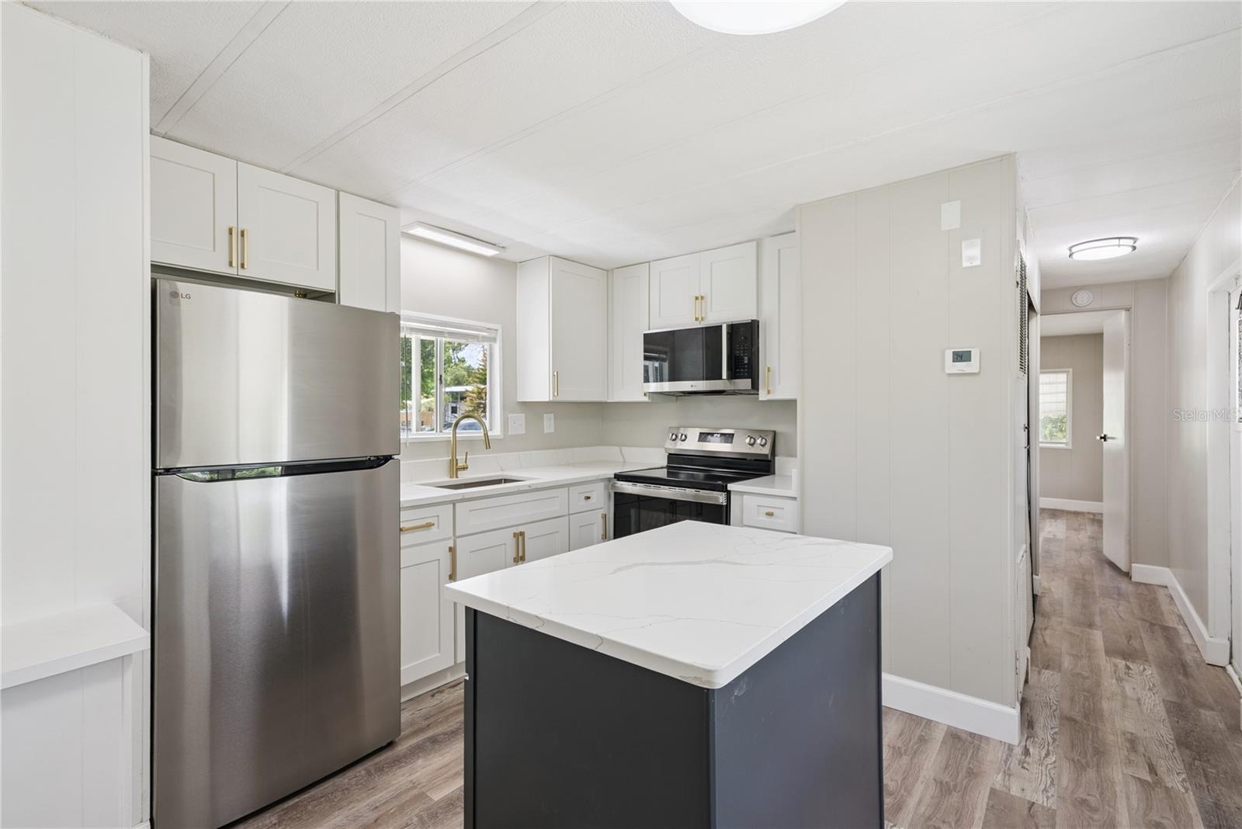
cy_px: 414
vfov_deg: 73.8
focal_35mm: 16
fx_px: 552
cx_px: 621
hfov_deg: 96.7
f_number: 9
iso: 500
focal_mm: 16
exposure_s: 1/50
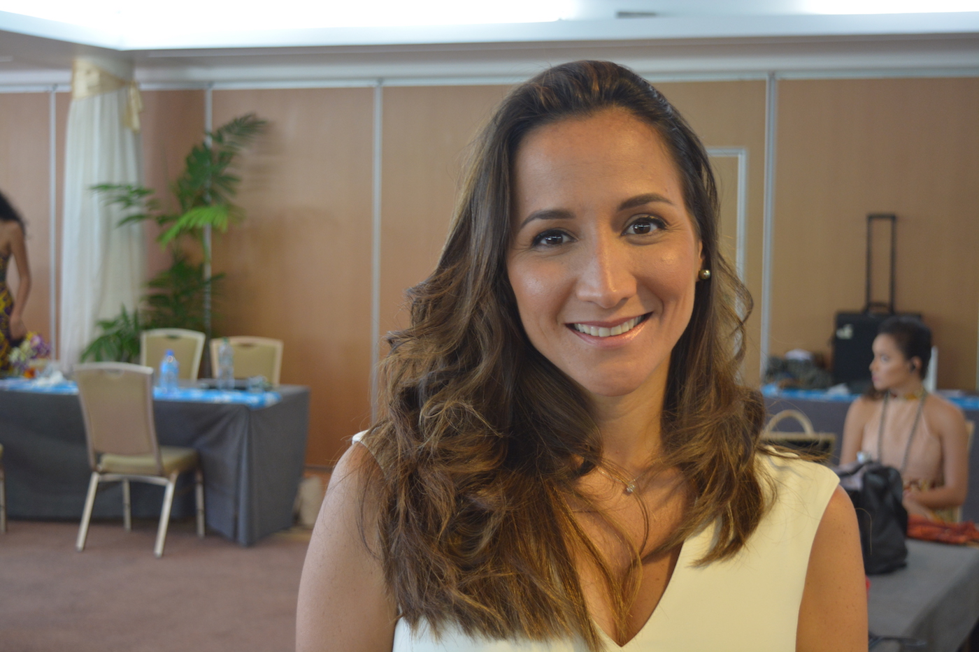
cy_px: 326
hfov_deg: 38.9
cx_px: 490
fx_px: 1387
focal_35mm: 51
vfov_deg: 26.5
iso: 800
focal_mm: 34
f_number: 4.5
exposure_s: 1/40
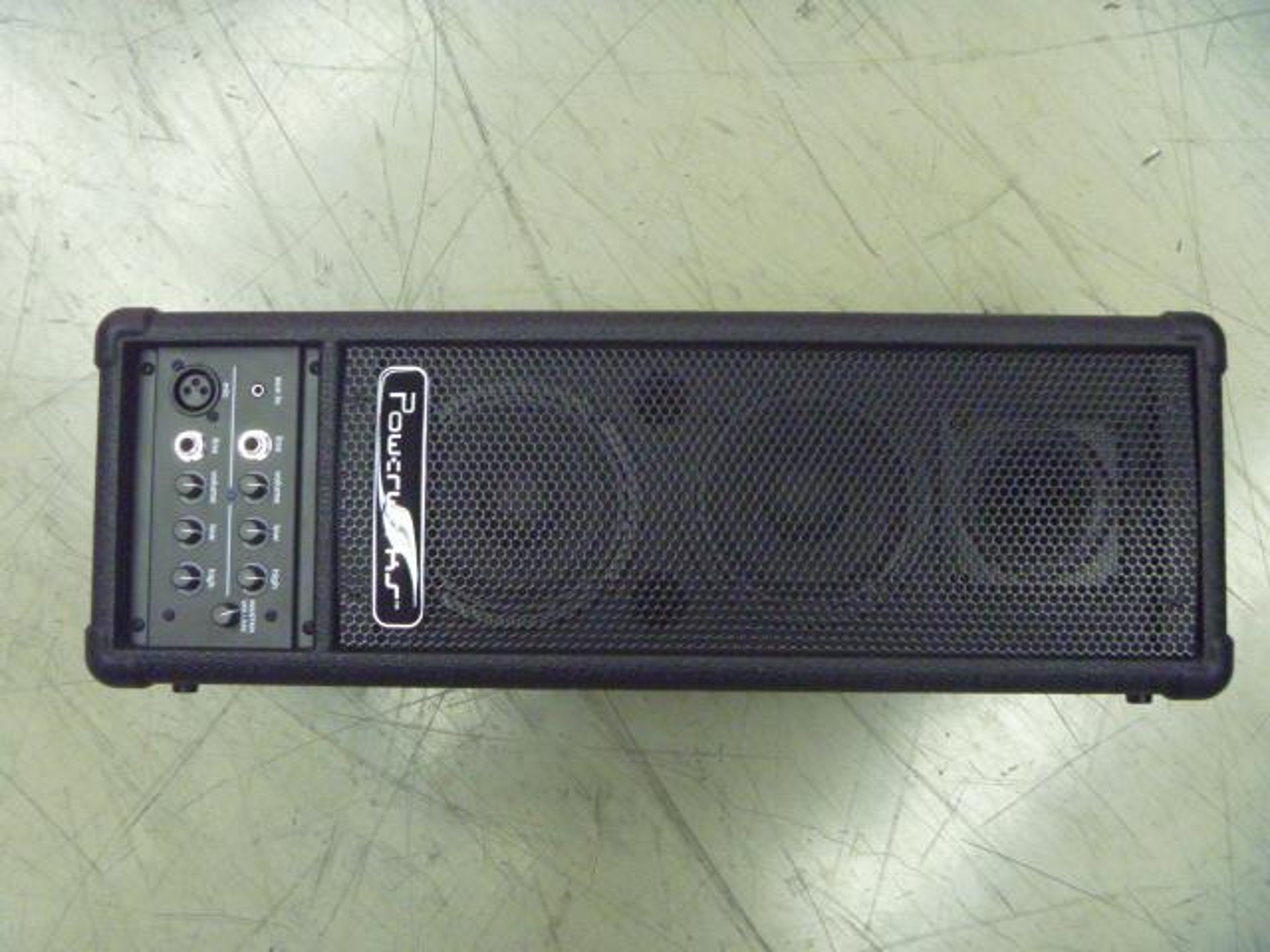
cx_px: 635
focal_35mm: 35
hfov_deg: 52.6
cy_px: 476
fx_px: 1284
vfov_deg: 40.7
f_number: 3.5
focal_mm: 6.3
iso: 800
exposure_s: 1/50
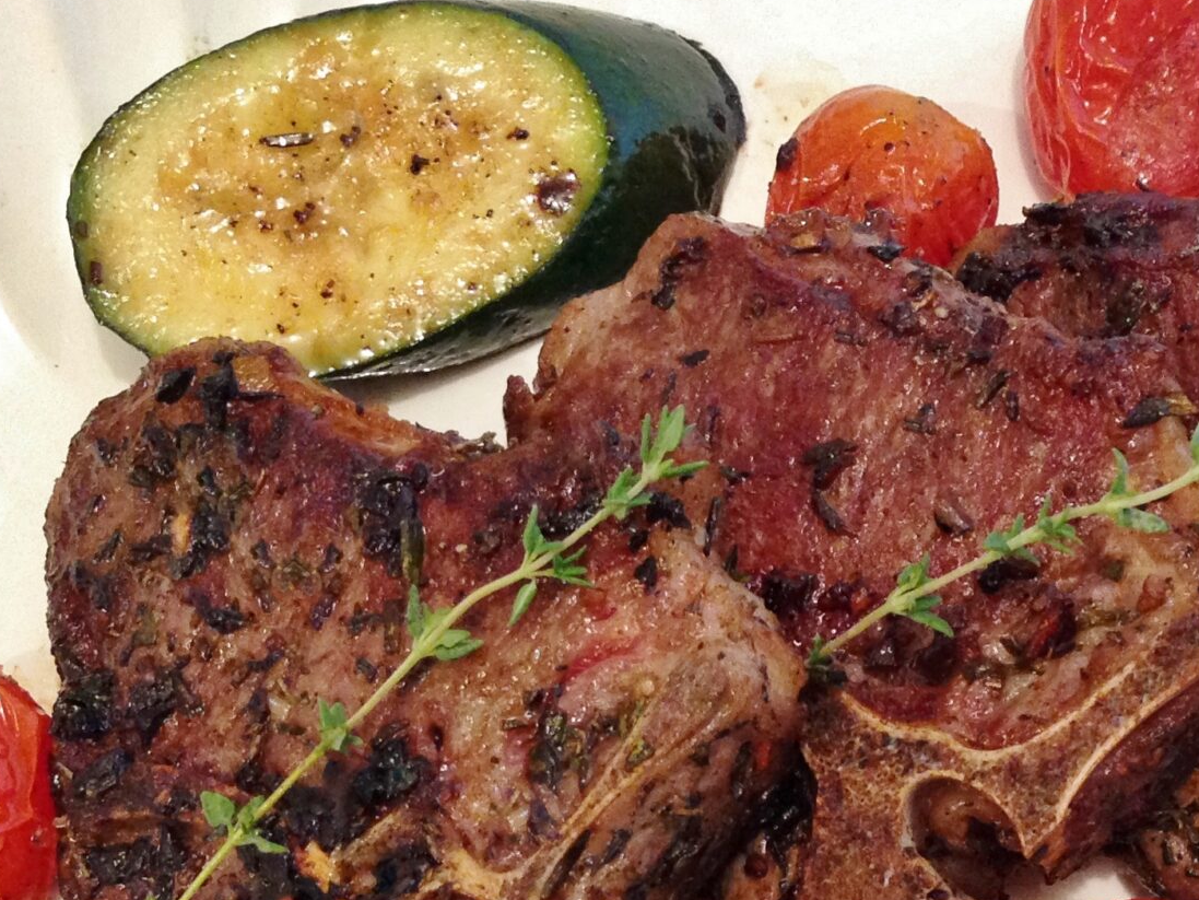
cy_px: 718
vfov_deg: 19.0
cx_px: 913
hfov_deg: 25.0
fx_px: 2667
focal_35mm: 77
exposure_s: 1/20
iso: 250
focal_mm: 4.12
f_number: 2.4
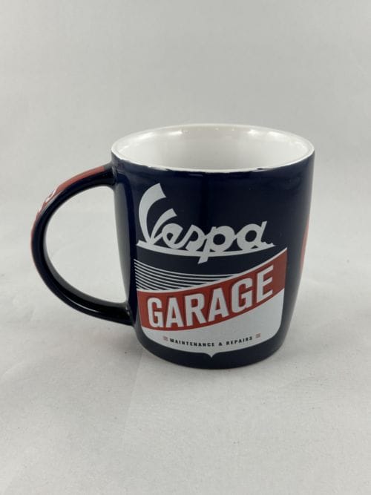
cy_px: 248
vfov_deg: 39.7
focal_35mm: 48
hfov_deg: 30.3
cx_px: 186
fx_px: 686
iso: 64
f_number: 1.78
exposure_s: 1/100
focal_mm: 6.86
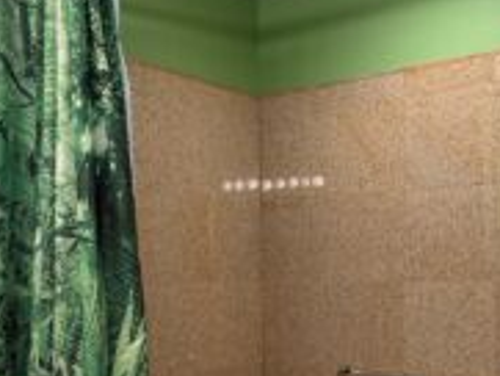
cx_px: 271
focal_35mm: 53
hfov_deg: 36.1
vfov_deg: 27.1
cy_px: 290
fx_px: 766
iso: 100
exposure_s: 1/60
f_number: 1.78
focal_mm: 6.76
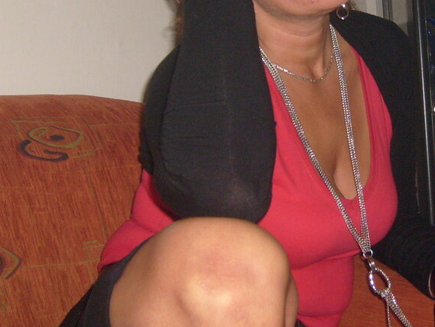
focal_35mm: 73
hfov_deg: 26.3
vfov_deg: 20.1
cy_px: 89
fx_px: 918
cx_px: 336
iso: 100
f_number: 2.8
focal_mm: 5.8
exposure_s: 1/45
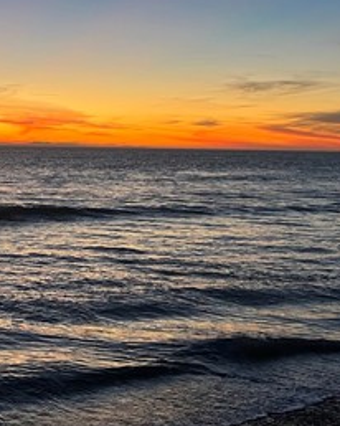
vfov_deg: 29.6
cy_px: 109
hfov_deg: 22.0
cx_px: -86
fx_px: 793
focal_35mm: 63
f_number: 1.5
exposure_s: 1/60
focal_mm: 5.7
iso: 125
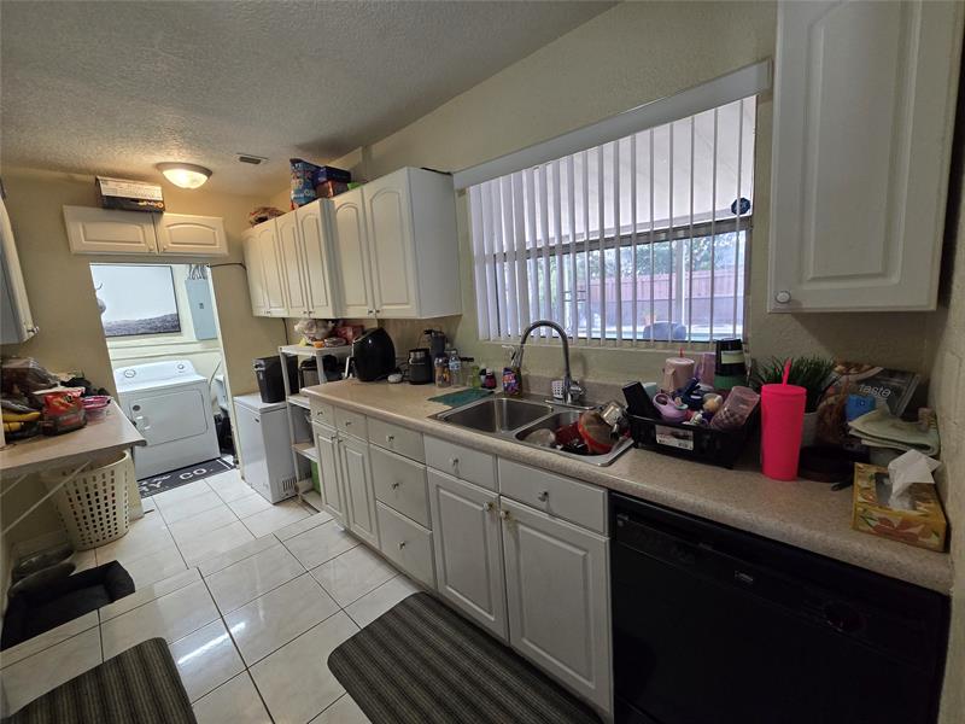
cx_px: 482
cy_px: 362
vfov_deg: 89.9
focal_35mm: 13
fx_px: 362
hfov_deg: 106.2
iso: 160
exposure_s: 1/60
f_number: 2.2
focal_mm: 2.2
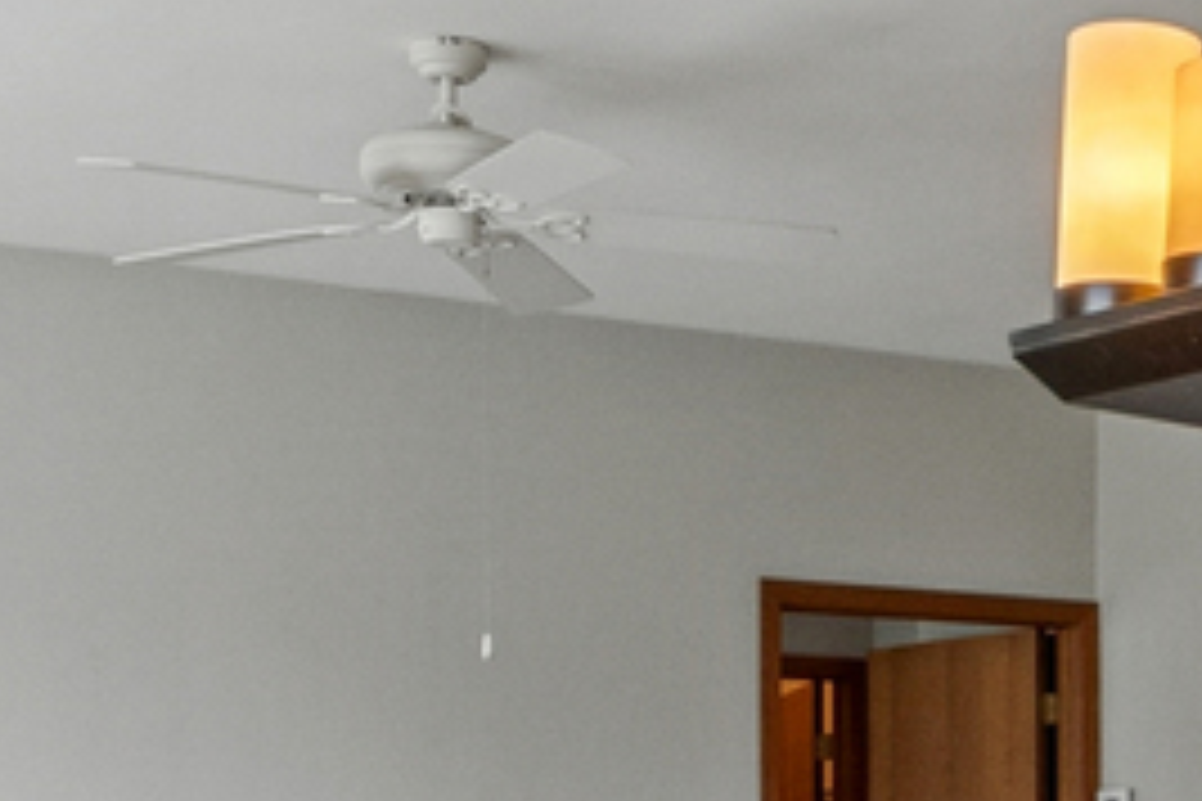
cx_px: 1297
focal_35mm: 91
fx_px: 3038
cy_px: 868
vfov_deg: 14.7
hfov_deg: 21.3
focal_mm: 10
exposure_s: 1/60
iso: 400
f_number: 8
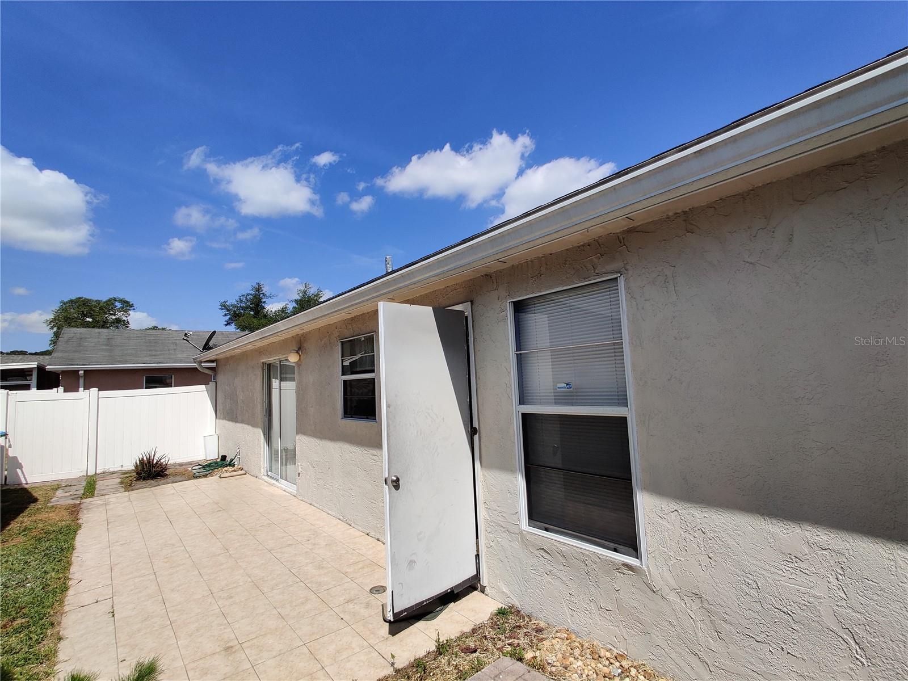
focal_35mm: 13
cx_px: 454
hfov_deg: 106.2
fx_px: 341
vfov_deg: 89.9
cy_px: 340
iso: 100
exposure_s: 1/1814
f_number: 2.2
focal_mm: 2.25
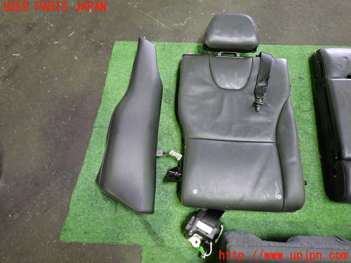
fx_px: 253
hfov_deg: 69.4
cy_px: 132
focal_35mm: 25
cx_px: 176
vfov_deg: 54.9
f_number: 2
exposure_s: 1/30
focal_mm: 4.5
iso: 500
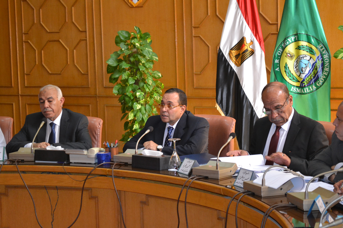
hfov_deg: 24.6
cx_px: 172
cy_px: 114
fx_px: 786
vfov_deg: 16.6
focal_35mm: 82
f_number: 5.6
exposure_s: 1/60
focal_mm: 55
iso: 2000
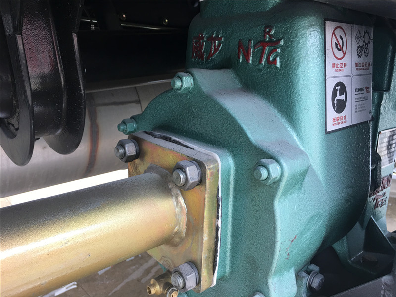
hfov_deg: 61.7
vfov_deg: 48.2
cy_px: 148
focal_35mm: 29
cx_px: 198
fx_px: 332
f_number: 2.2
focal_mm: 4.15
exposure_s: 1/33
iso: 25
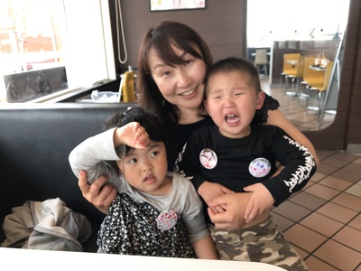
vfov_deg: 49.7
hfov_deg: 63.4
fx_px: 292
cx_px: 180
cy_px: 136
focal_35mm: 28
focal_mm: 3.99
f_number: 1.8
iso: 32
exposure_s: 1/120
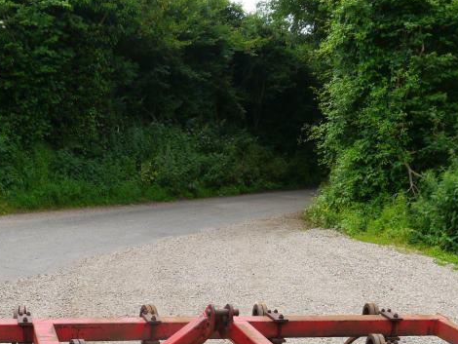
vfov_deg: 23.0
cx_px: 157
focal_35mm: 61
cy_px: 353
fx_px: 807
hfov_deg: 31.4
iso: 160
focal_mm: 14
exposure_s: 1/320
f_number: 6.3
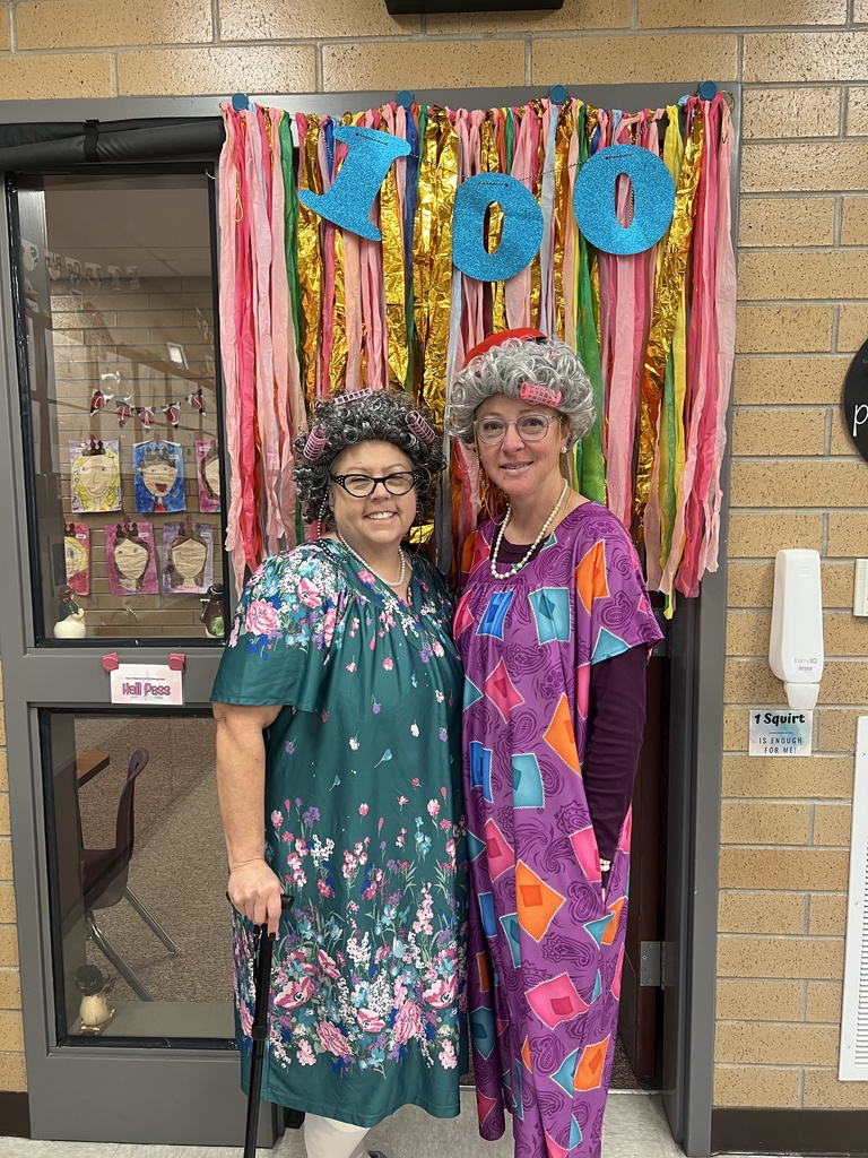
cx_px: 434
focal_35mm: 26
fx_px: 869
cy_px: 579
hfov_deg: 53.1
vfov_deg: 67.3
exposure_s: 1/65
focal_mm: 5.7
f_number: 1.5
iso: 125
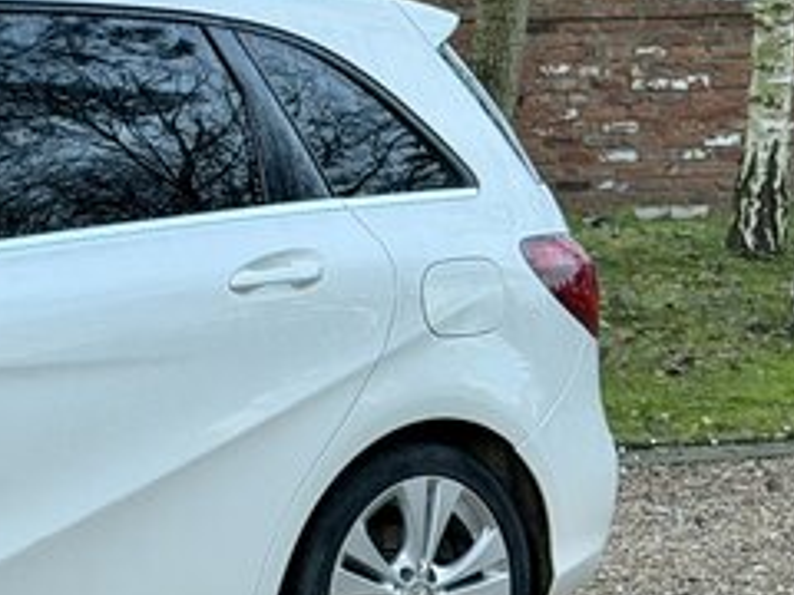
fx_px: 3670
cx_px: -423
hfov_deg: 11.8
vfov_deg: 9.2
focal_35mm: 160
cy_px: 704
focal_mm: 6.76
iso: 100
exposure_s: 1/100
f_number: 1.78
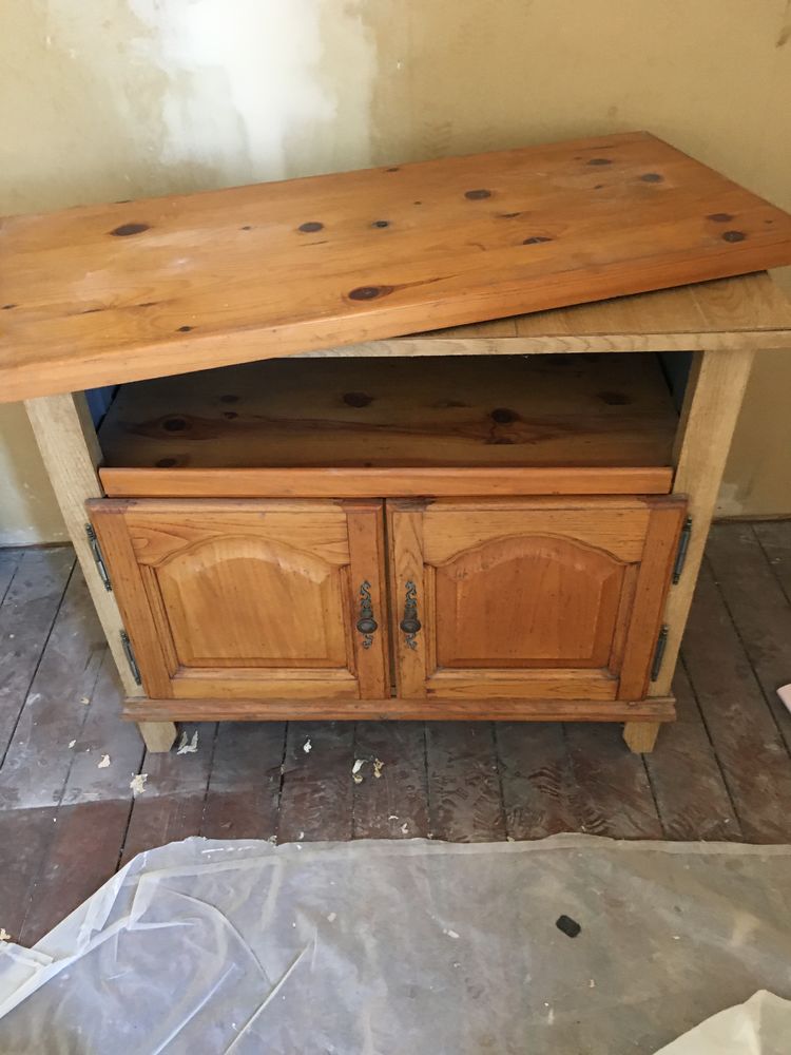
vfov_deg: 61.7
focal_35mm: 29
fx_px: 884
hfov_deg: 48.2
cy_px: 528
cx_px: 396
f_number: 2.2
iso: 200
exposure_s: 1/17
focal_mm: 4.15
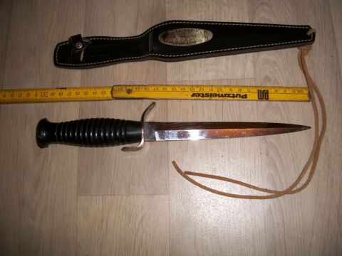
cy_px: 128
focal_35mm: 35
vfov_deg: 40.7
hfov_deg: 52.6
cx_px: 171
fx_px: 346
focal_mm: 6.3
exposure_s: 1/30
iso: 80
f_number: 3.1
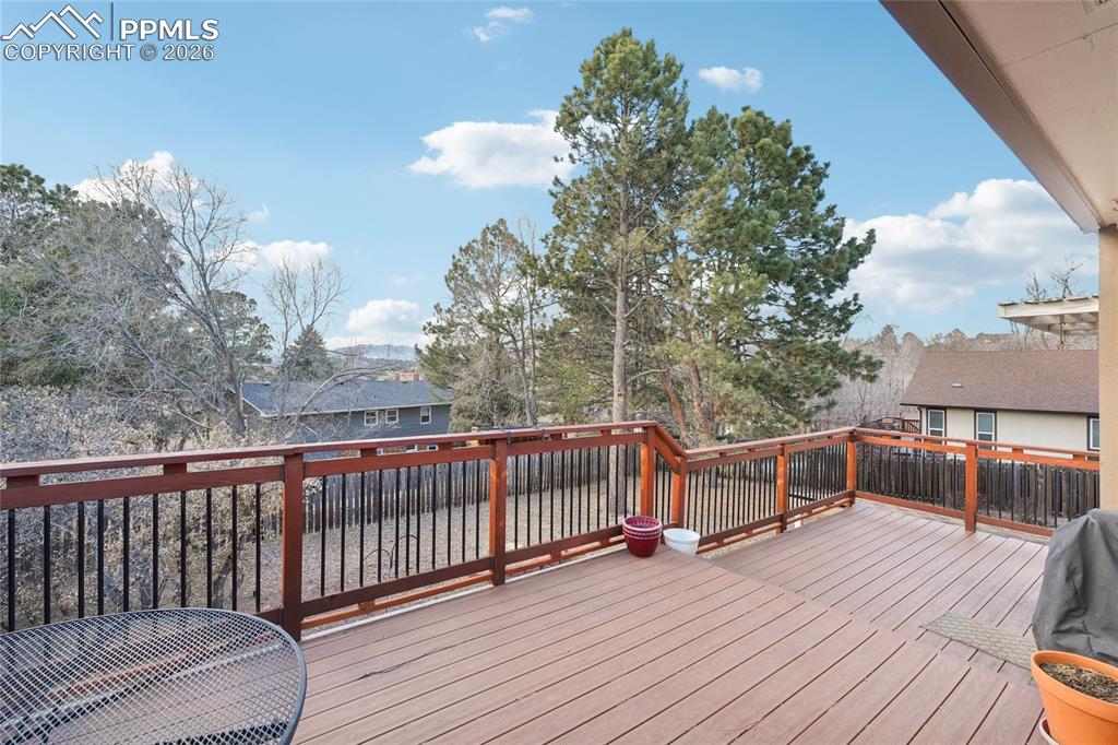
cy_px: 372
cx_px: 559
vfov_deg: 75.1
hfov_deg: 98.2
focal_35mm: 16
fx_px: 484
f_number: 8
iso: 800
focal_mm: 10.4
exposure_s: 1/60
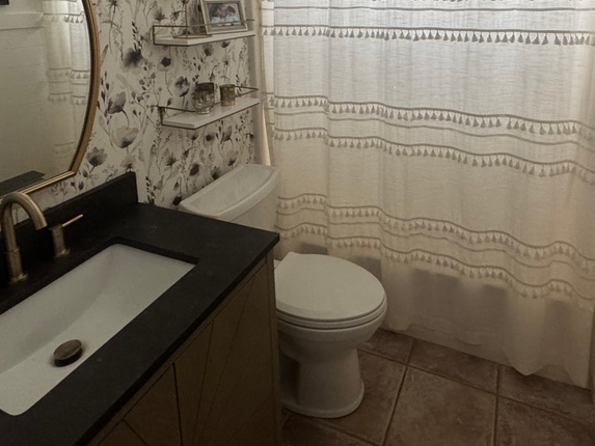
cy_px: 68
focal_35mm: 25
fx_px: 430
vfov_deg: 50.4
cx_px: 335
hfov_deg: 69.1
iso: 400
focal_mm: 2.22
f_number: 2.2
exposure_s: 1/60
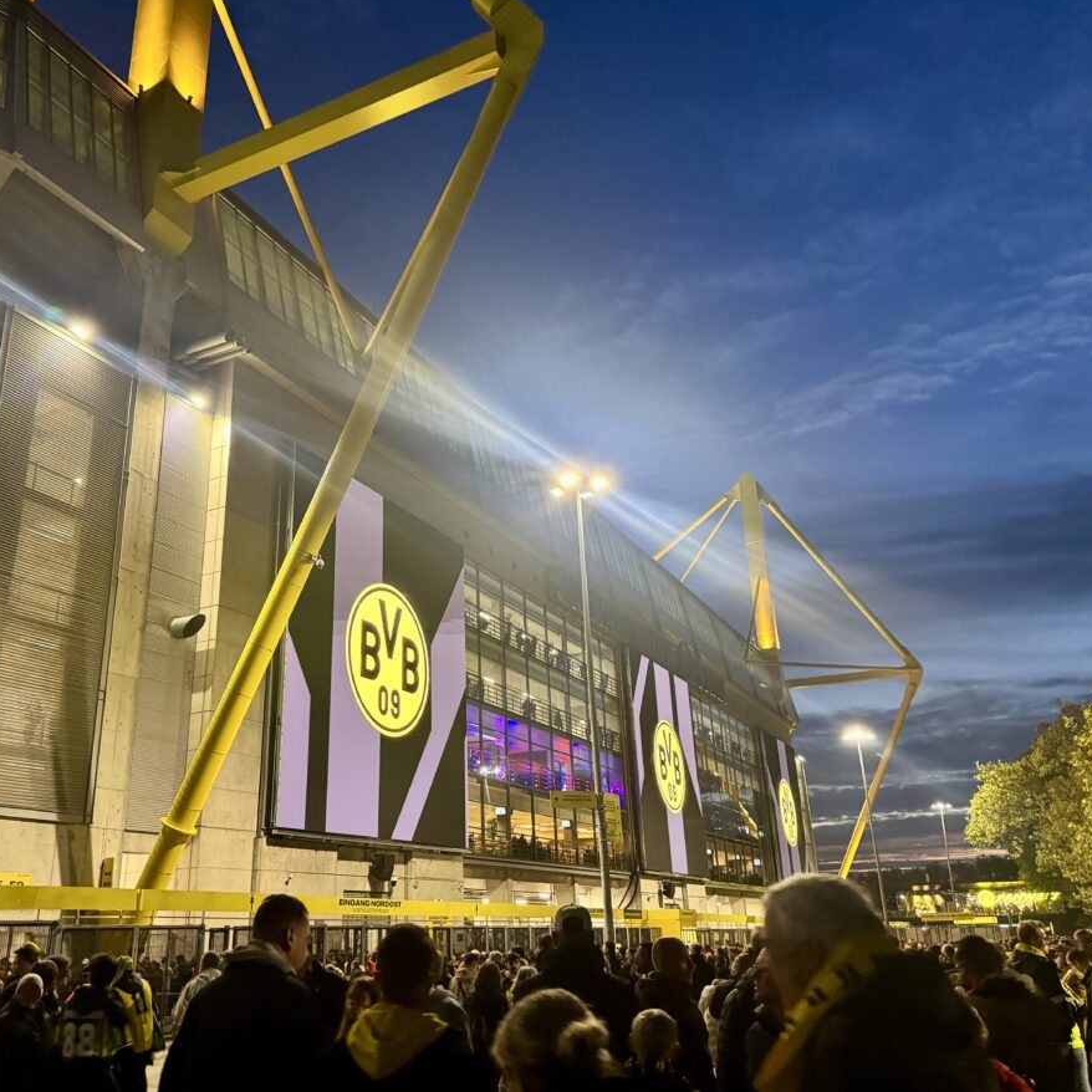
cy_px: 534
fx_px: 1035
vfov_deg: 55.6
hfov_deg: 55.5
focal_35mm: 29
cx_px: 480
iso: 800
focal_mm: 6.76
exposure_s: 1/48
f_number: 1.78
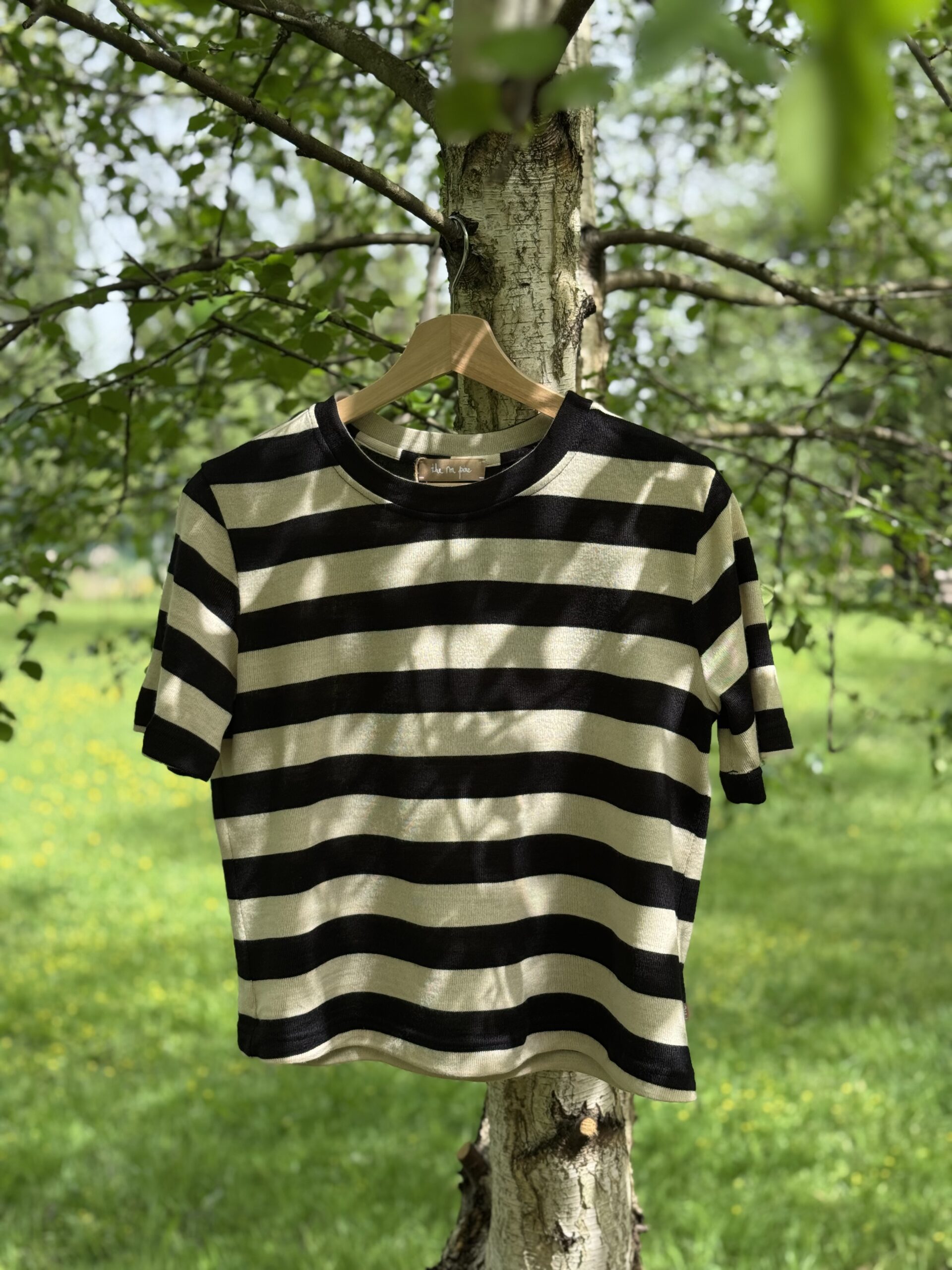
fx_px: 1760
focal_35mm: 48
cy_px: 635
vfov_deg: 39.7
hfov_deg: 30.3
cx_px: 476
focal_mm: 6.76
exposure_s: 1/854
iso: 64
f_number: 1.78
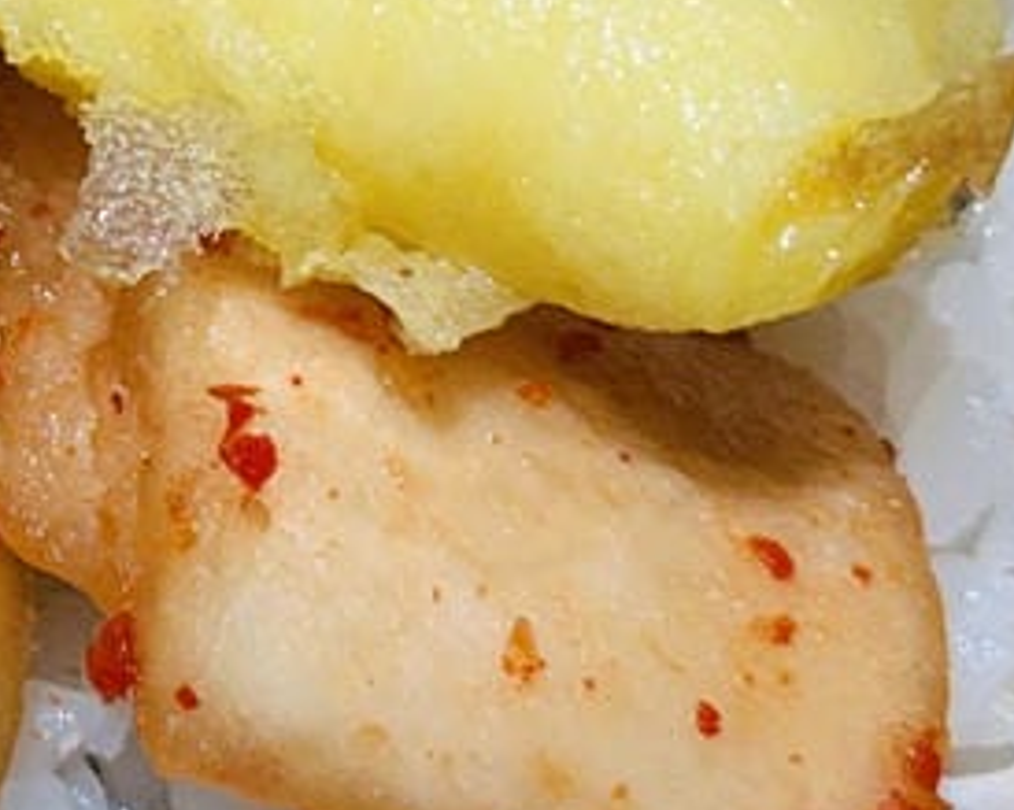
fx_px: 6150
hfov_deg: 9.1
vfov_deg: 7.4
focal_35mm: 205
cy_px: -379
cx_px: -722
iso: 50
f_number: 1.78
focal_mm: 6.86
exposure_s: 1/120
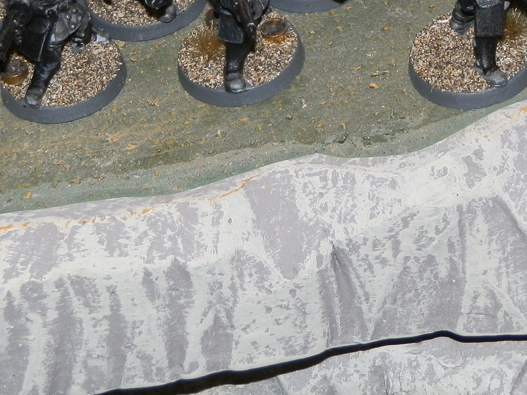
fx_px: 3060
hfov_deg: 9.8
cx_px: 372
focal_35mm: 201
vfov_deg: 7.3
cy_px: -116
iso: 100
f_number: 3.9
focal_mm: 13.82
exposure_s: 1/125
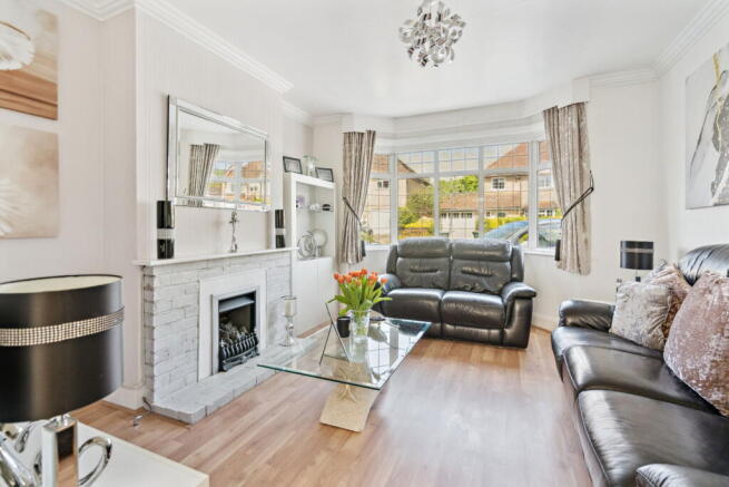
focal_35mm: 16
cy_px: 244
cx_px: 364
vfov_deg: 73.8
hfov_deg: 96.7
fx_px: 324
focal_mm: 16
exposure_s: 1/80
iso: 640
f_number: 5.6
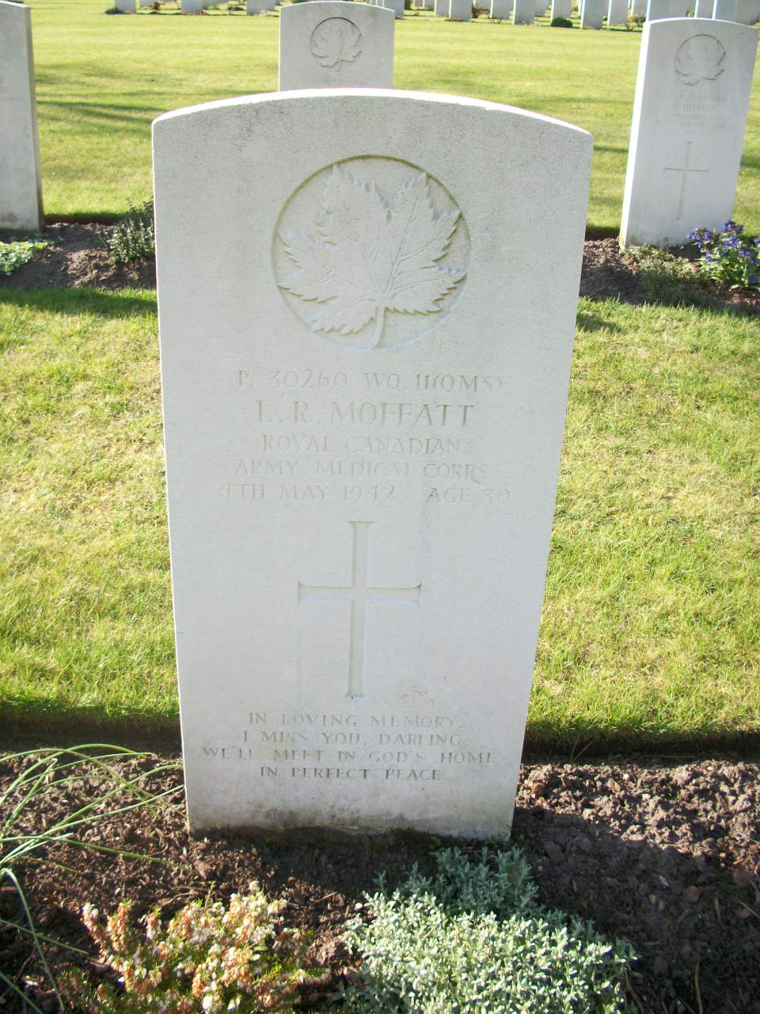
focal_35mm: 35
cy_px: 507
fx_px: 1025
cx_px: 380
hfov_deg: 40.7
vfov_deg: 52.6
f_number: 3.1
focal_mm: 6.3
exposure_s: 1/250
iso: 80
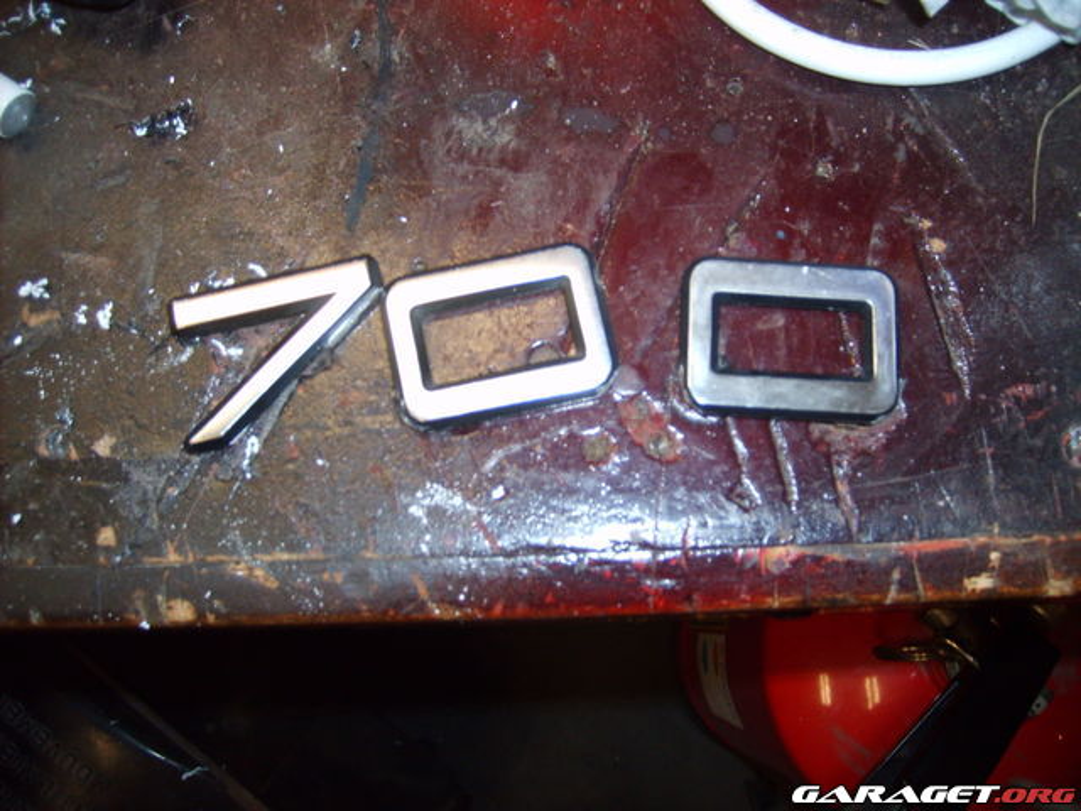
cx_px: 540
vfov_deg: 40.7
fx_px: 1093
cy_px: 406
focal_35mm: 35
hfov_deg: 52.6
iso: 100
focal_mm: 5.8
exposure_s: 1/45
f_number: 2.8
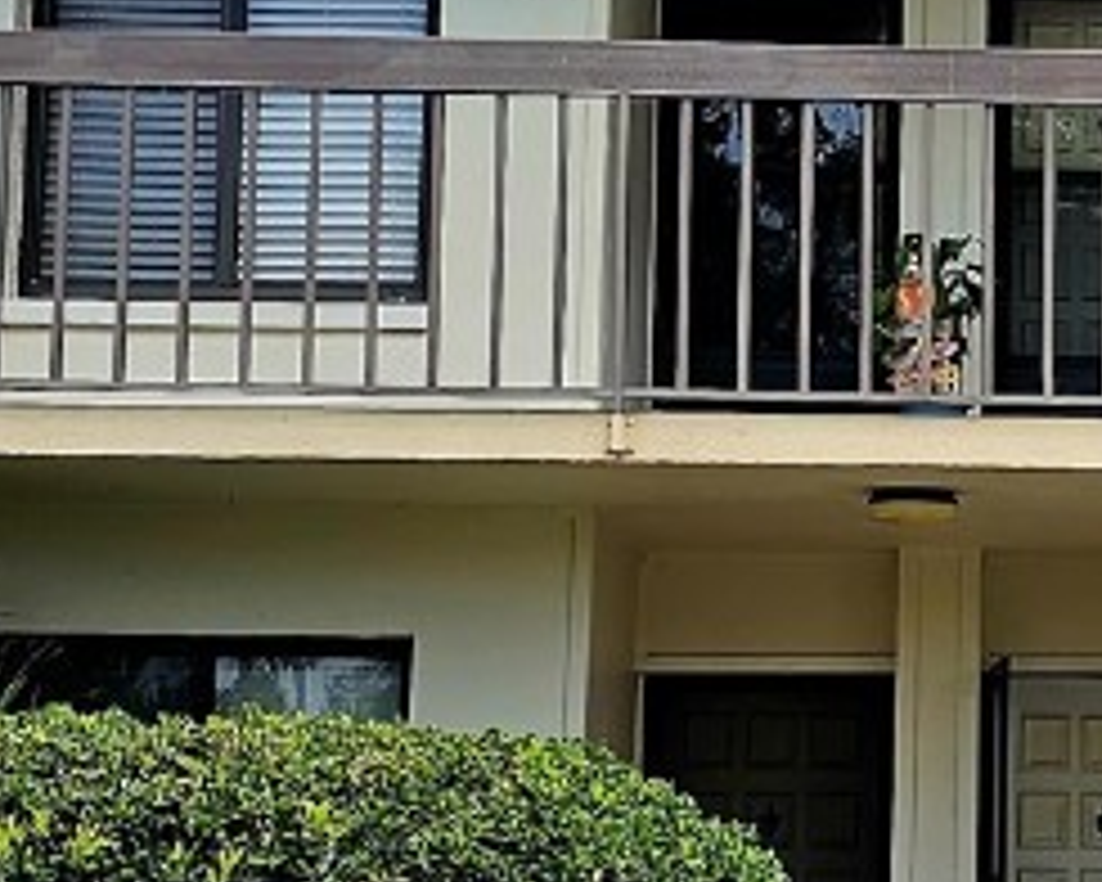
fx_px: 3066
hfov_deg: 19.7
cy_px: 468
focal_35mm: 94
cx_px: 1115
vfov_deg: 16.4
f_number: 1.7
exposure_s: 1/1429
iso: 16
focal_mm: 6.3
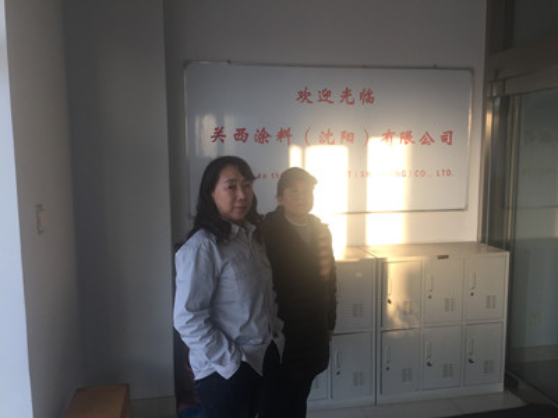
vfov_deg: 48.2
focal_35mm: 29
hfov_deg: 61.7
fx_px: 467
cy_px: 209
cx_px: 279
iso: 32
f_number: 2.2
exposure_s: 1/50
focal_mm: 4.15
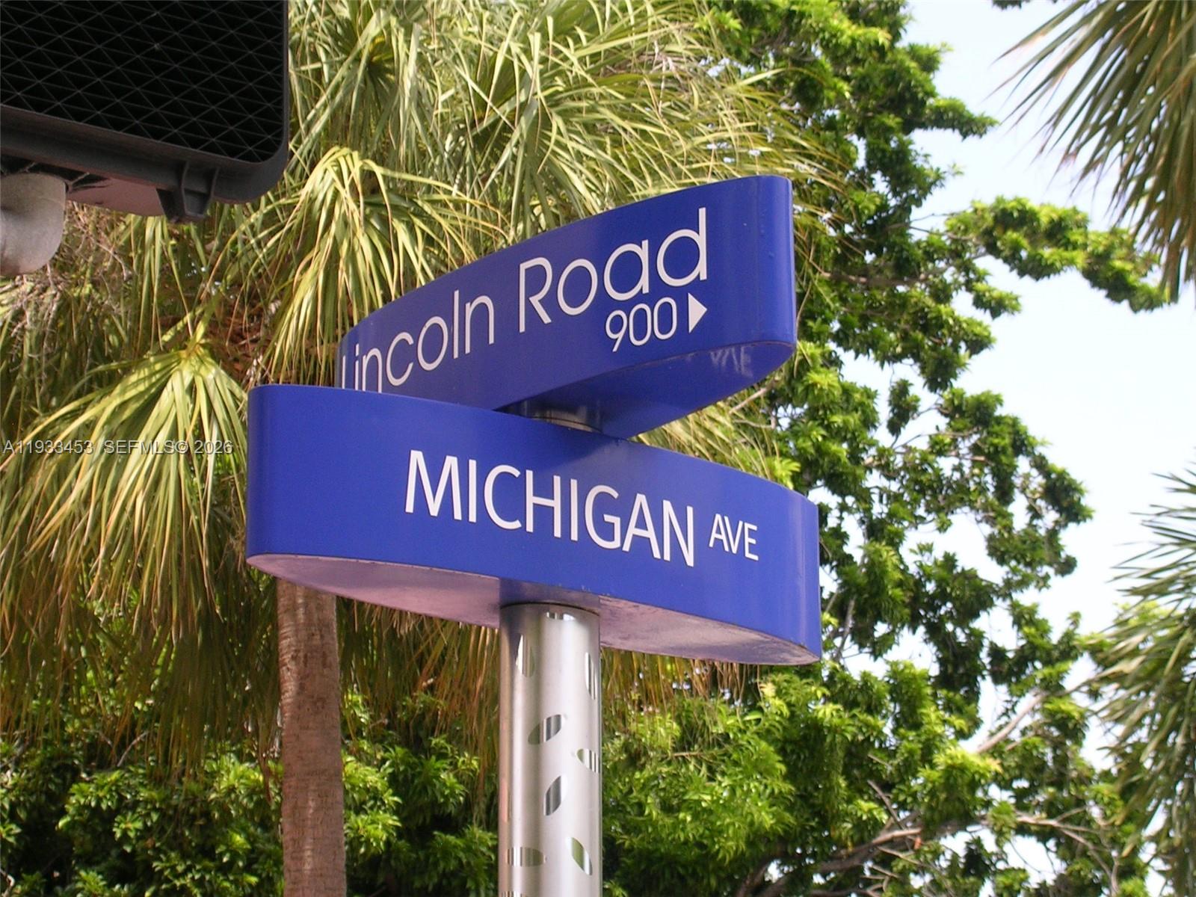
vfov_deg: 12.9
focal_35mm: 115
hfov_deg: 17.1
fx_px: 3973
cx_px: 598
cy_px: 448
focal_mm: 17.4
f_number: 4.9
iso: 50
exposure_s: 1/146
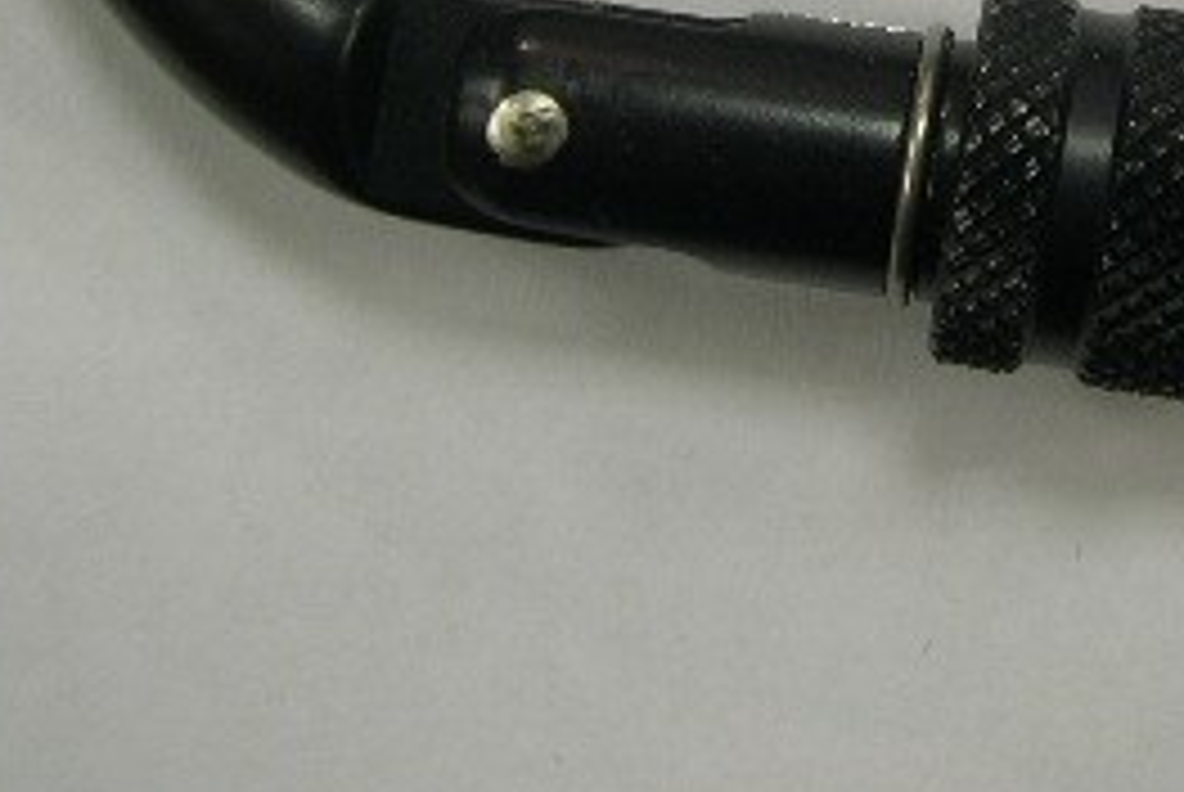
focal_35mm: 96
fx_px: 3161
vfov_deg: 13.8
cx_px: 1161
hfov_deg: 20.6
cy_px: -230
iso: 100
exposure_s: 1/19.5
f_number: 2.8
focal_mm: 8
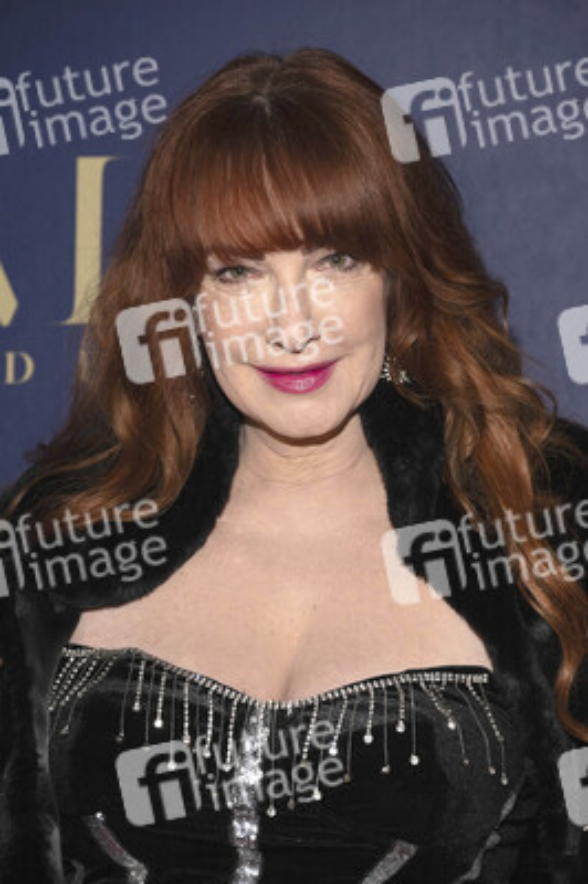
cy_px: 442
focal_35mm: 96
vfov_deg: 21.3
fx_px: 2356
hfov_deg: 14.2
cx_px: 294
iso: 800
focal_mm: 96
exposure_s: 1/200
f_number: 5.6
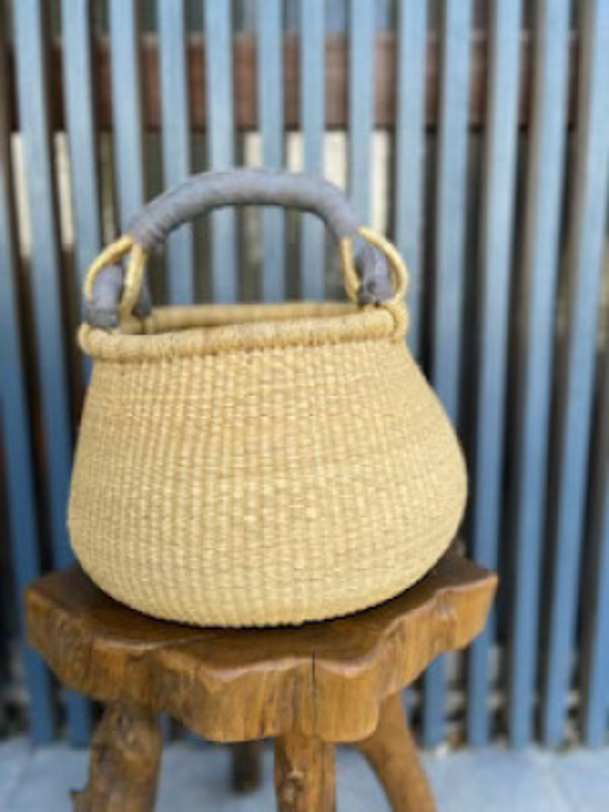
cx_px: 304
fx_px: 610
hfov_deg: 53.1
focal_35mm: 26
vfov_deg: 67.3
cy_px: 406
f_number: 1.6
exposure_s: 1/211
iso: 40
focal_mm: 5.1
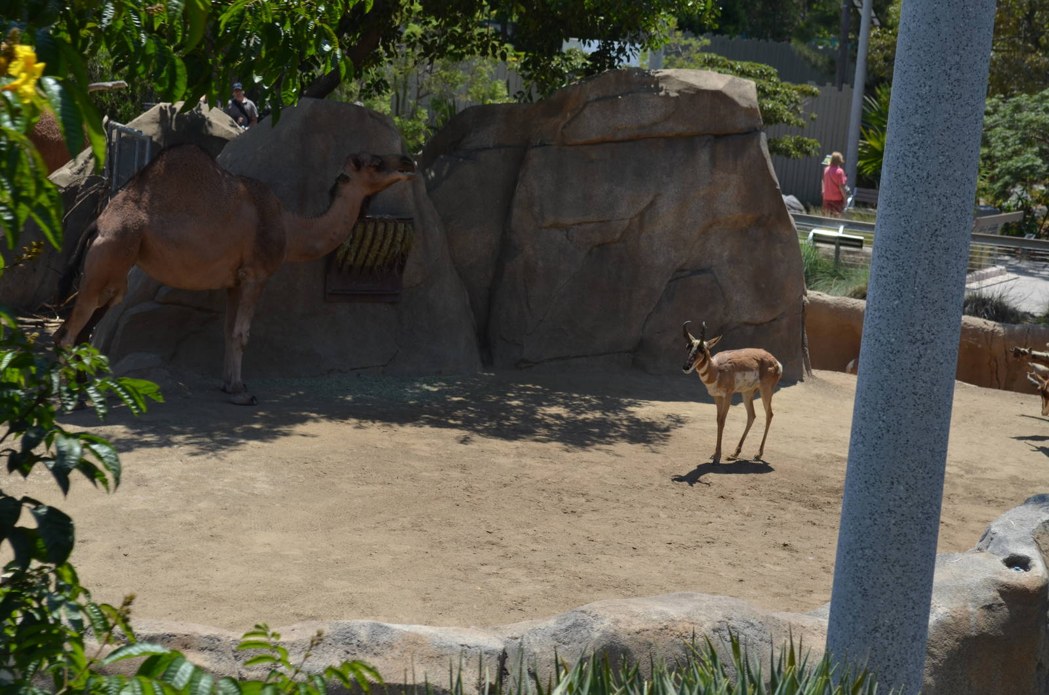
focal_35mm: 82
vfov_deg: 16.5
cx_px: 524
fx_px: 2399
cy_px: 348
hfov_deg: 24.7
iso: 110
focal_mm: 55
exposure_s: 1/250
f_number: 8
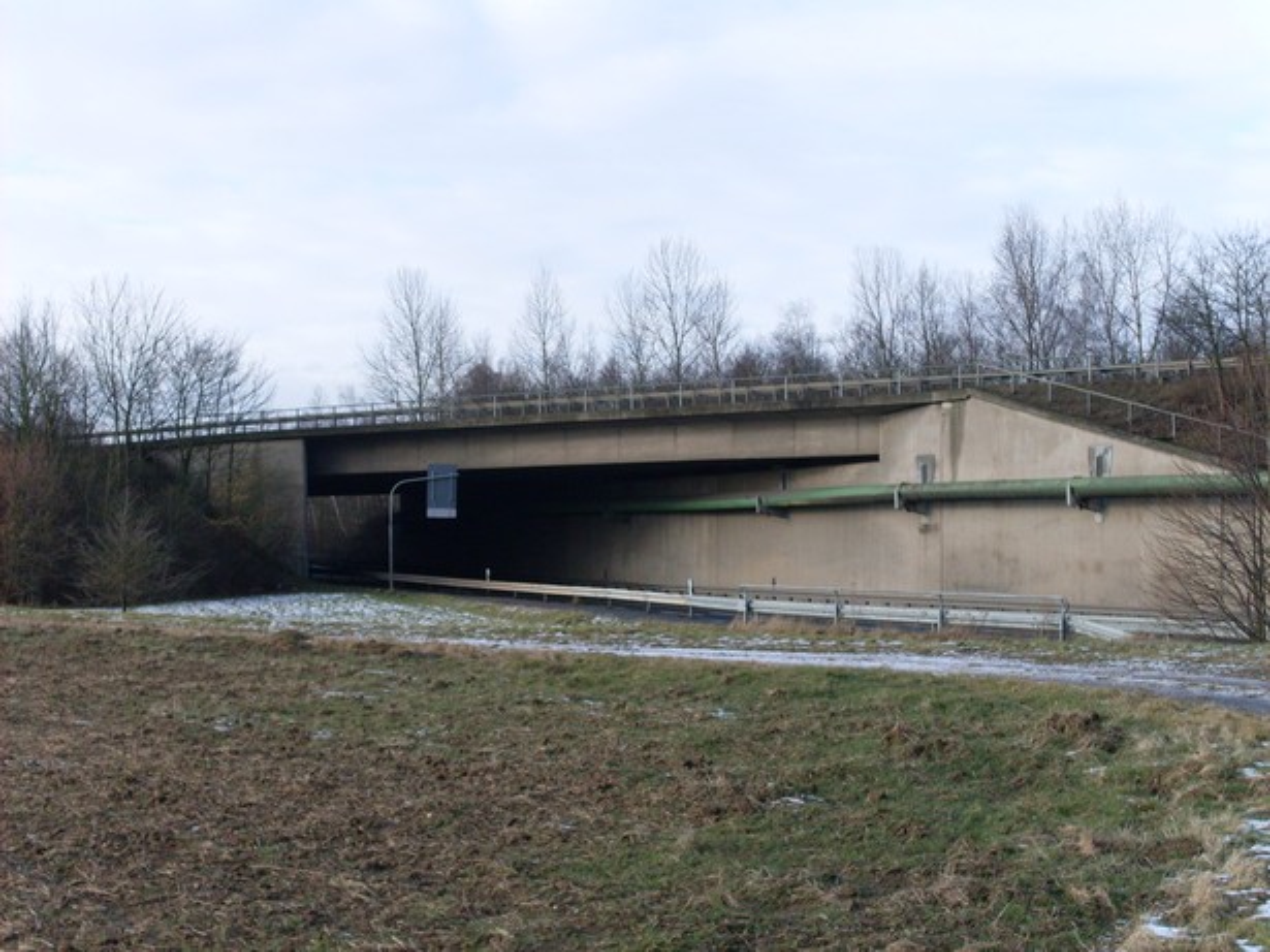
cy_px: 476
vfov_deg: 24.4
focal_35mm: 60
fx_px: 2201
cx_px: 635
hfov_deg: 32.2
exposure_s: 1/500
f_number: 3.4
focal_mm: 9.9
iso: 80
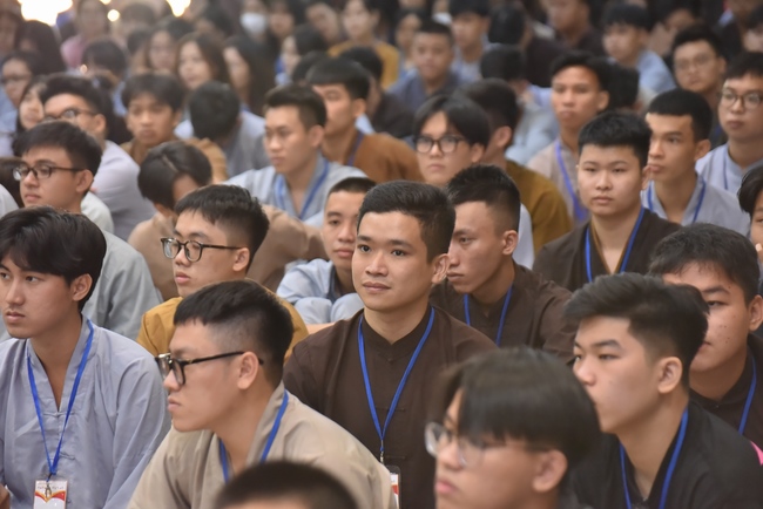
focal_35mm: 135
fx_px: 2862
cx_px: 382
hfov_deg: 15.2
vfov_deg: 10.2
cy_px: 254
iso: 4000
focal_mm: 135
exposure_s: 1/160
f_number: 4.8
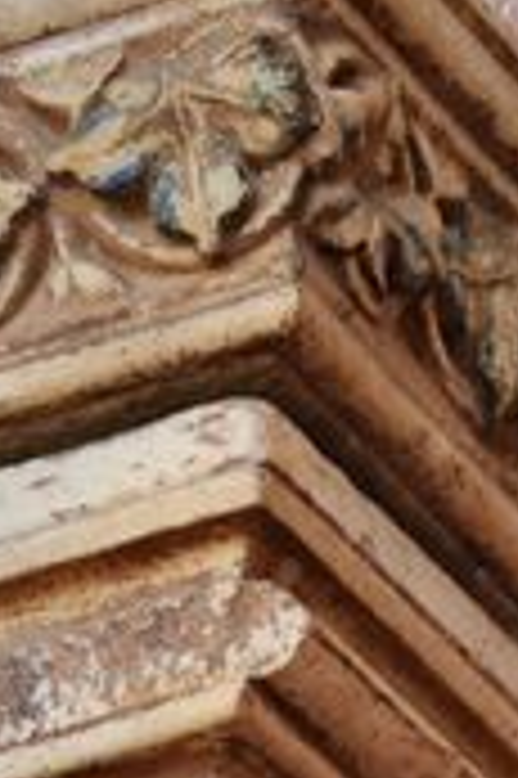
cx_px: 236
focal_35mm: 474
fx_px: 10250
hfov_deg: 2.9
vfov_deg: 4.3
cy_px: 1021
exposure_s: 1/250
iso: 400
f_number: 4.5
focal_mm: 78
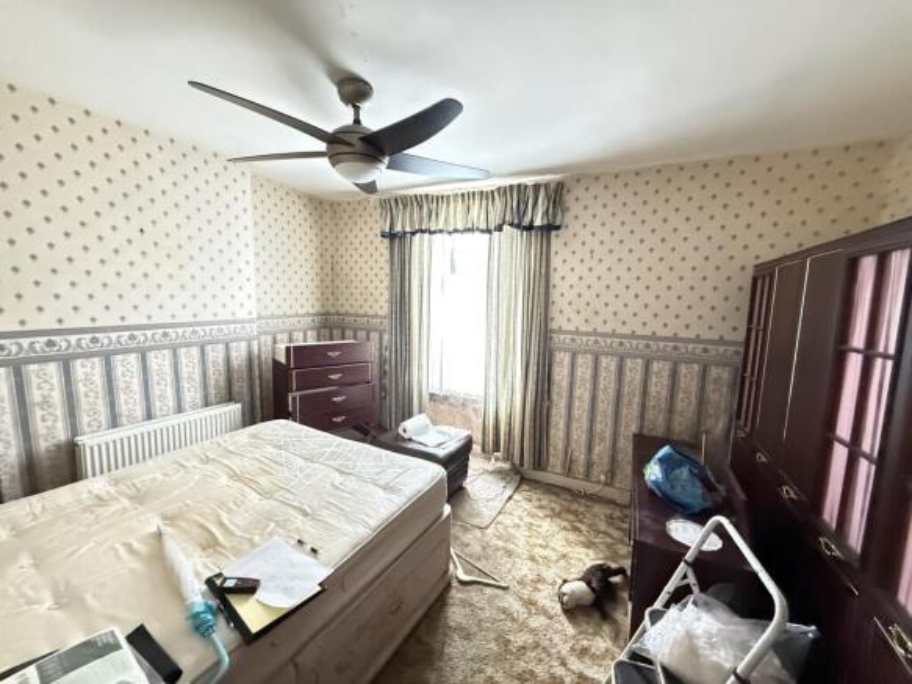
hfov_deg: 102.1
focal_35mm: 14
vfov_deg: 85.7
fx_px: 369
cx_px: 456
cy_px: 342
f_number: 2.2
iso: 1250
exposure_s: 1/60
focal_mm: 2.22
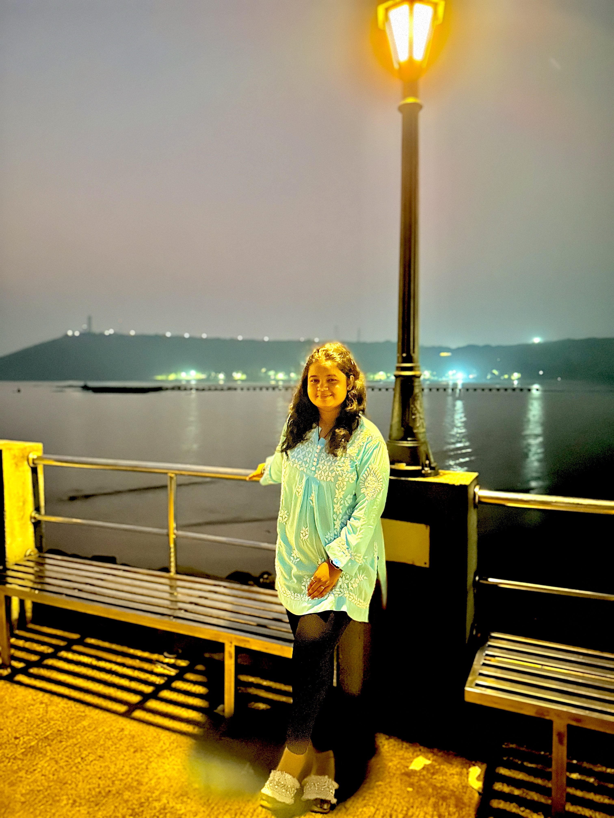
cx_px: 307
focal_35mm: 24
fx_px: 568
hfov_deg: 56.8
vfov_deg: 71.6
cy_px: 409
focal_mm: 6.86
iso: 3200
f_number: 1.78
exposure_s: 1/14
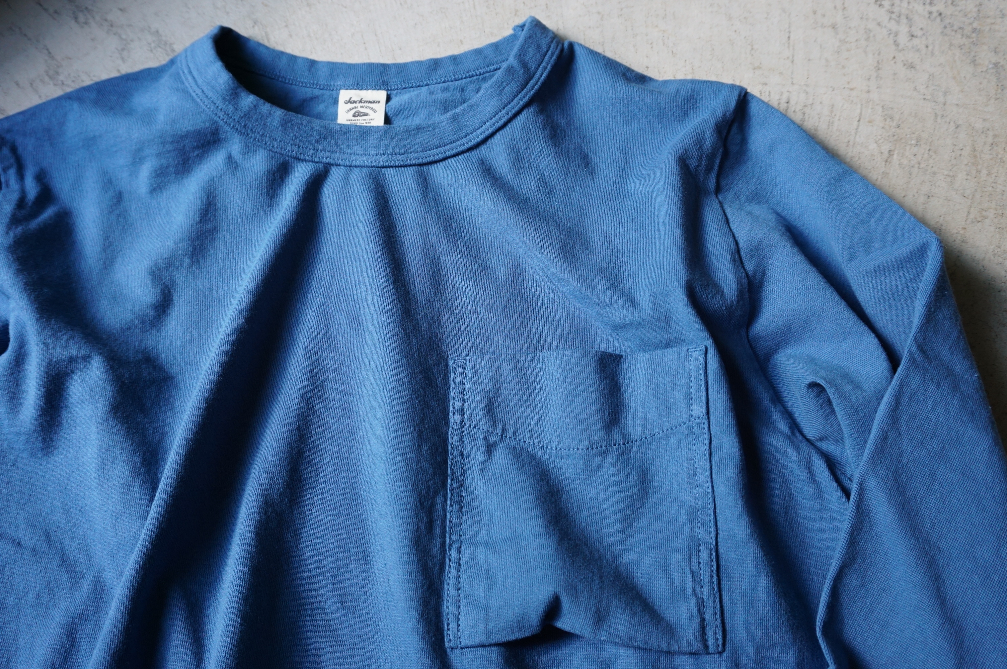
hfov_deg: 62.0
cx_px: 504
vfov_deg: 43.5
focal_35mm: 30
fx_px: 838
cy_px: 334
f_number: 5
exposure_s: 1/50
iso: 640
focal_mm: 20
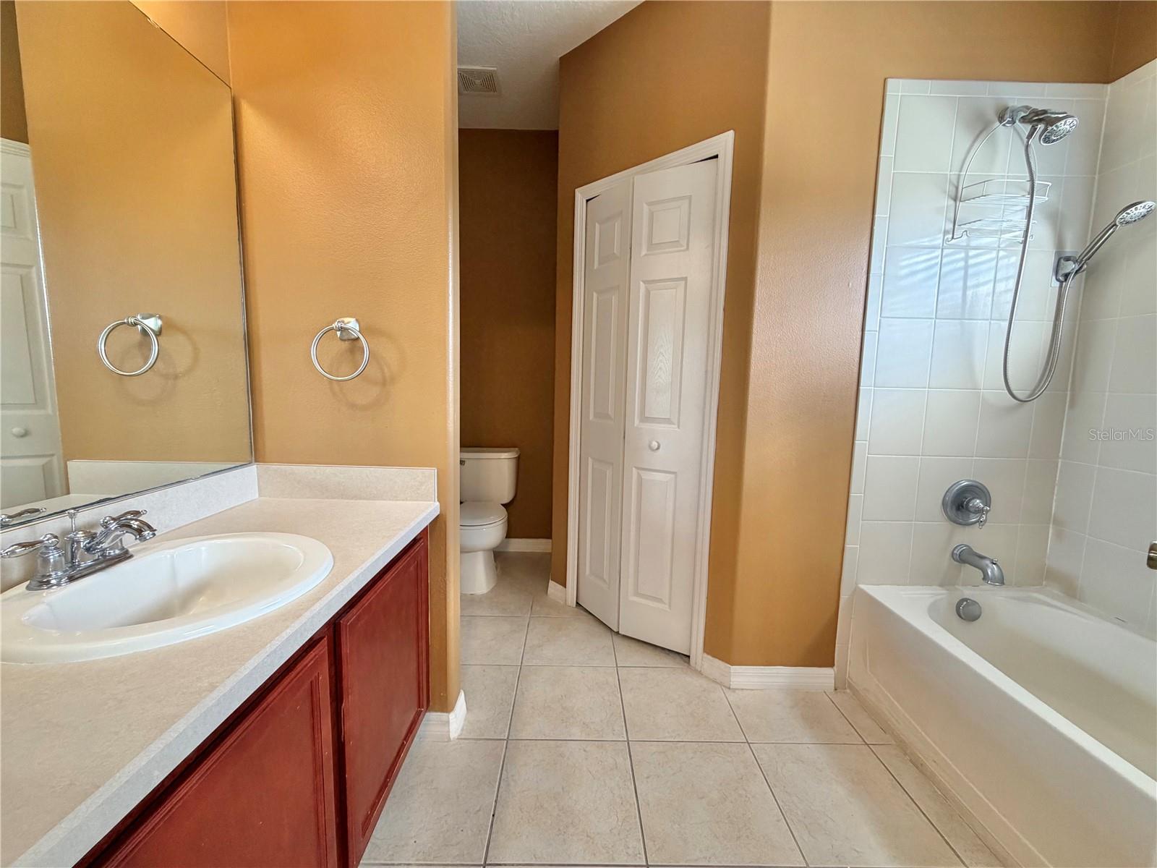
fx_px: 468
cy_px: 434
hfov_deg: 102.1
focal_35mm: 14
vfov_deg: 85.7
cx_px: 578
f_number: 2.2
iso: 250
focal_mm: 2.22
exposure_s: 1/120
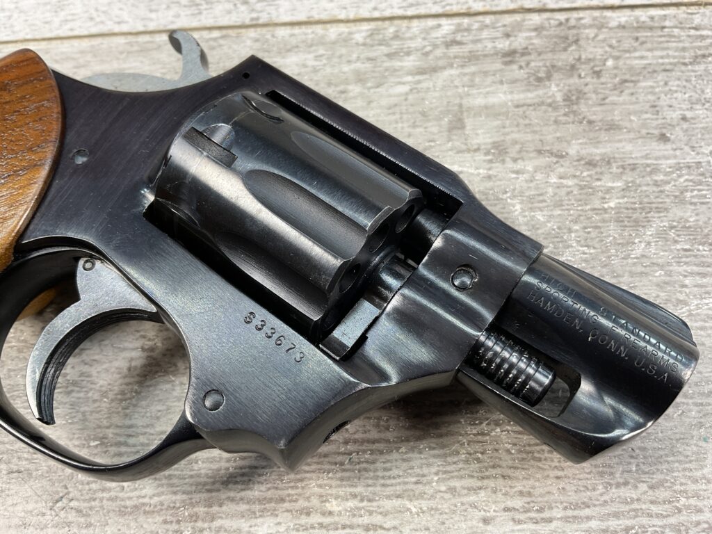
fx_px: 596
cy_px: 267
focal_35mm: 29
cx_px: 356
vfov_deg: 48.2
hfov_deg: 61.7
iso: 25
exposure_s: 1/120
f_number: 1.8
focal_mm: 3
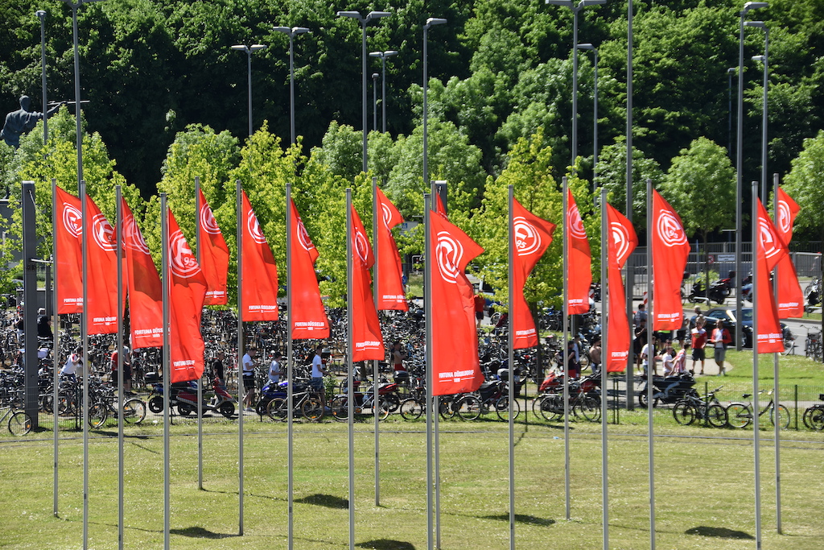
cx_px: 412
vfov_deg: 9.3
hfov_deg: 14.0
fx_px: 3365
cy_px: 275
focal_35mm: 147
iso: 220
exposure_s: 1/500
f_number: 8
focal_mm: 98
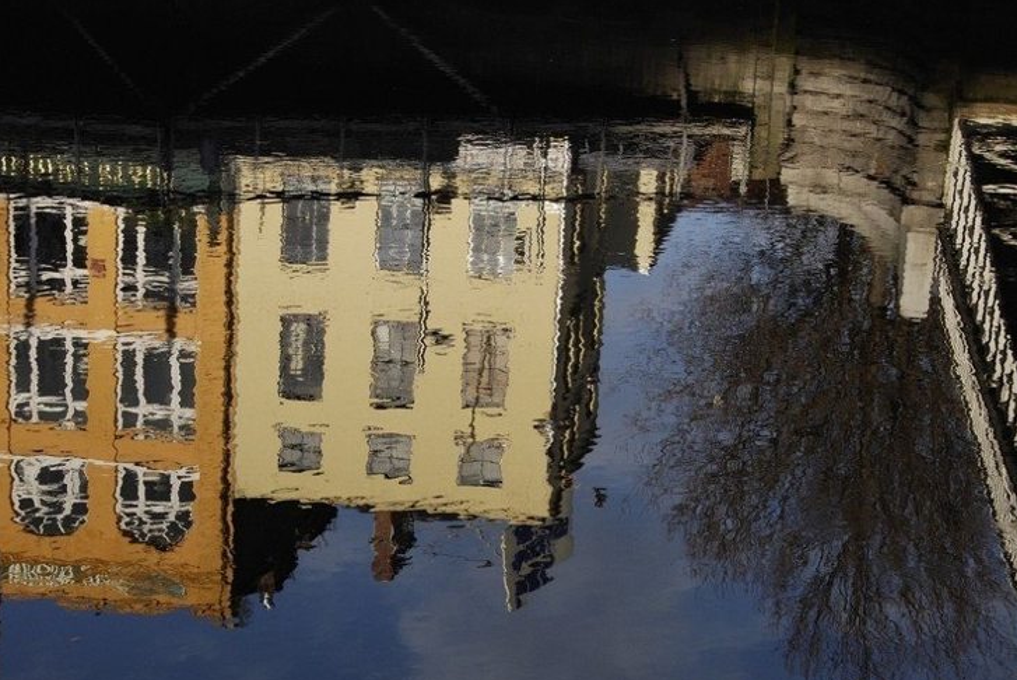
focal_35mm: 96
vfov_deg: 14.3
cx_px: 460
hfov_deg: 21.2
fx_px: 2714
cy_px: 411
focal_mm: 46
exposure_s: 1/320
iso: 400
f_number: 9
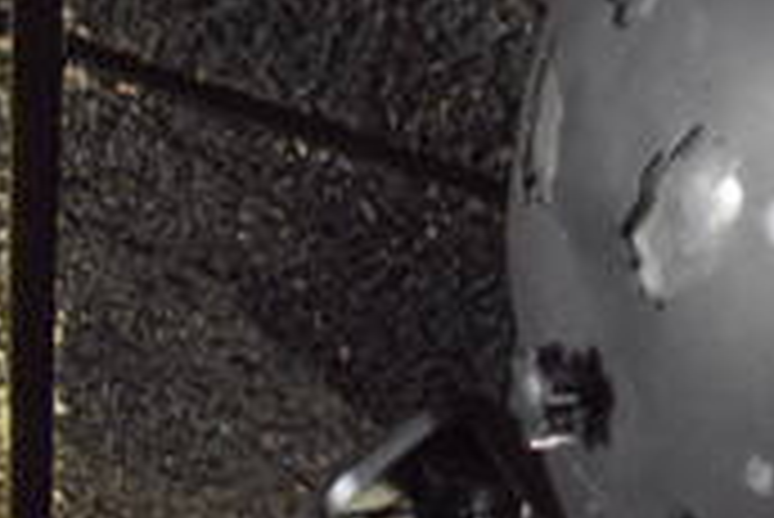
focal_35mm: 96
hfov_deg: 17.5
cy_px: 221
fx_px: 2066
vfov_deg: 14.3
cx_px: 1364
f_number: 3.5
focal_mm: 18
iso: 3200
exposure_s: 1/6
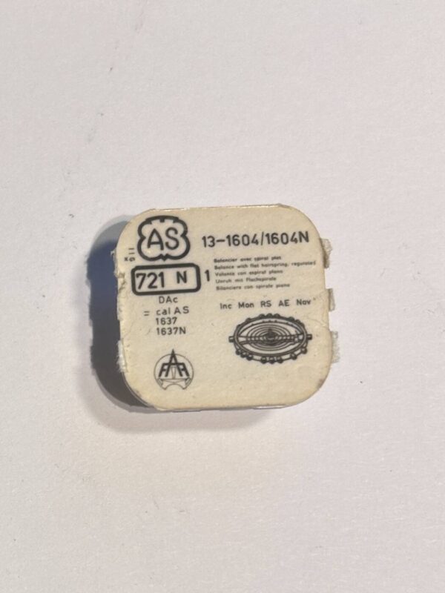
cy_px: 296
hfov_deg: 53.1
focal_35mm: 26
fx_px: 446
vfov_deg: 67.3
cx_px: 222
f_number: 1.5
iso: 40
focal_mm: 5.7
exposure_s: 1/100
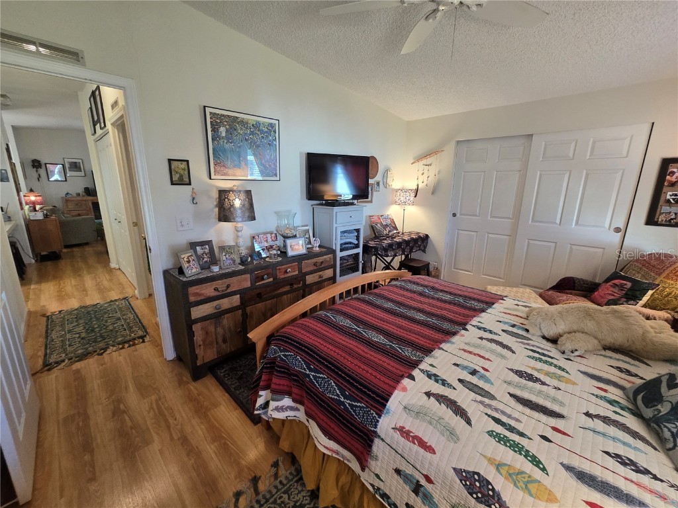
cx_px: 339
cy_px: 254
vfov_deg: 89.9
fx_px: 255
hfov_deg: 106.2
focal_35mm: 13
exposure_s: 1/60
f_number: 2.2
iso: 250
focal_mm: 2.2
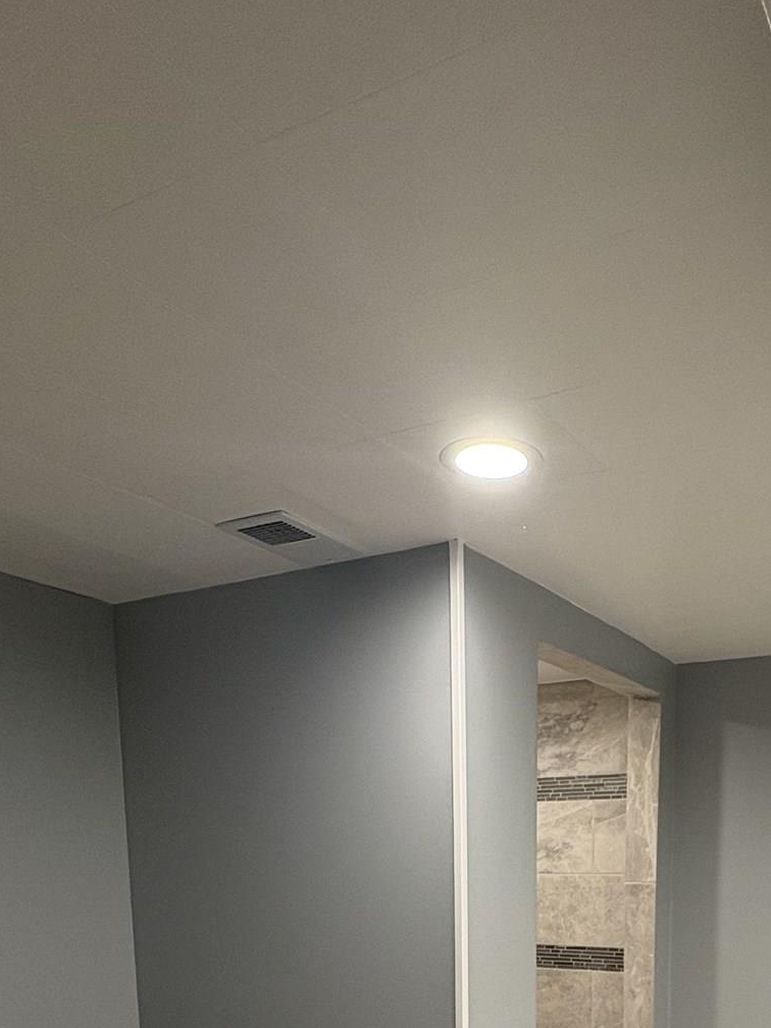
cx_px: 544
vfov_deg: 48.2
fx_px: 950
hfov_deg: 43.2
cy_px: 998
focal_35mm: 32
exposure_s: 1/60
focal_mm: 2.22
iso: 160
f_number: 2.2
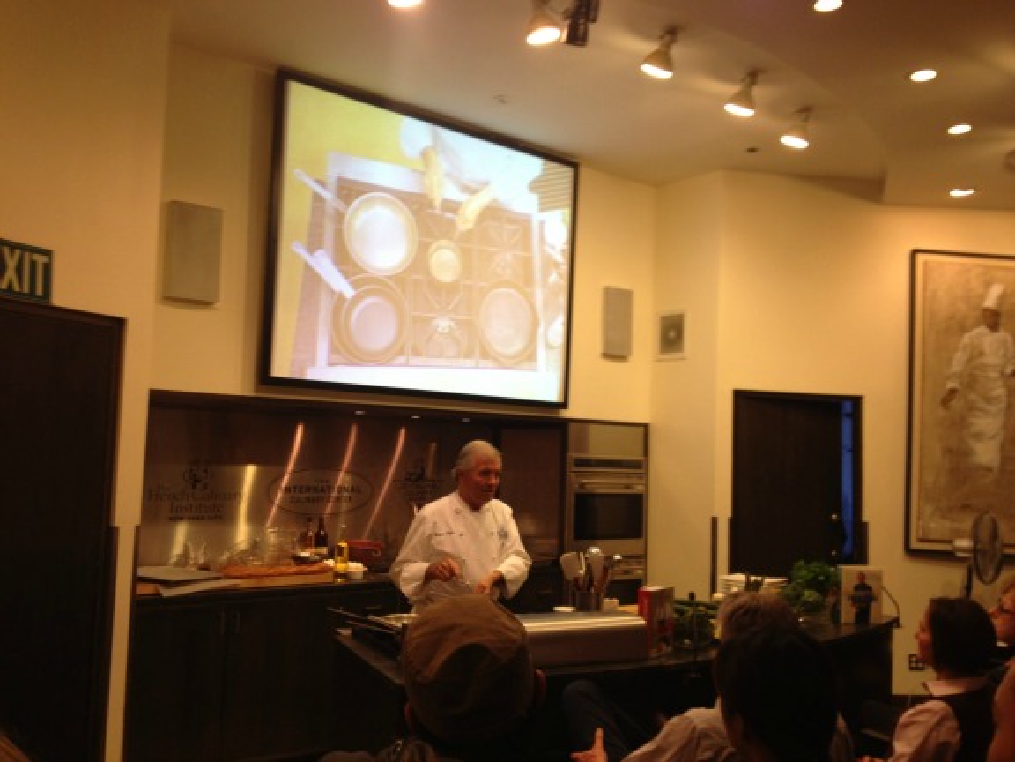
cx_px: 508
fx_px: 1026
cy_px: 381
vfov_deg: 40.7
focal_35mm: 35
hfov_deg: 52.6
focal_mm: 4.28
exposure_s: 1/20
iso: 80
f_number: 2.4
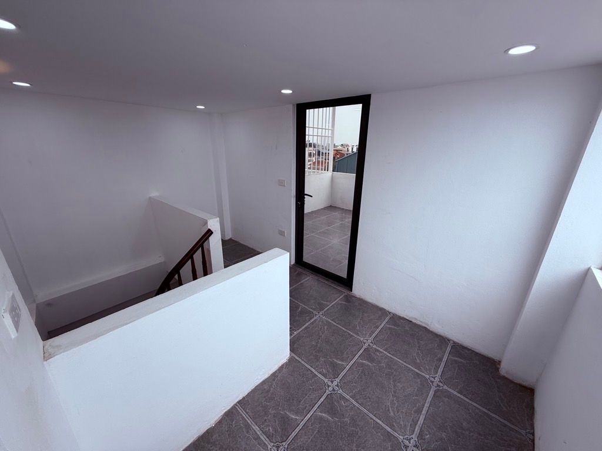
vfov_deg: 85.7
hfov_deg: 102.1
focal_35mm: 14
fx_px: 243
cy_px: 226
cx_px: 301
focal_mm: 2.22
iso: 50
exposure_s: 1/284
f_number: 2.2
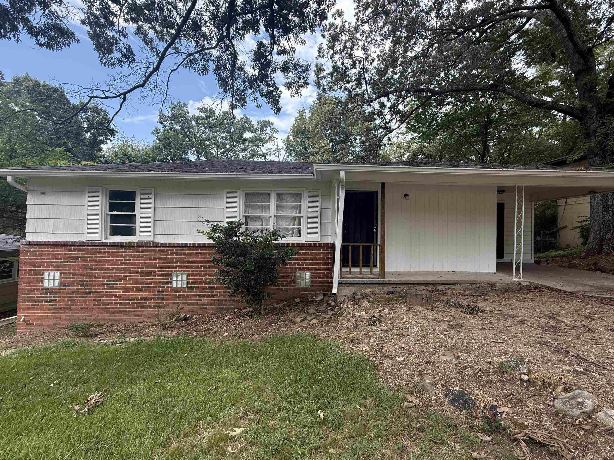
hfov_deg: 98.1
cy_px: 225
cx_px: 326
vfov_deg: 81.7
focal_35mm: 15
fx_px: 266
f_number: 2.2
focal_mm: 2.22
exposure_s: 1/333
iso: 64
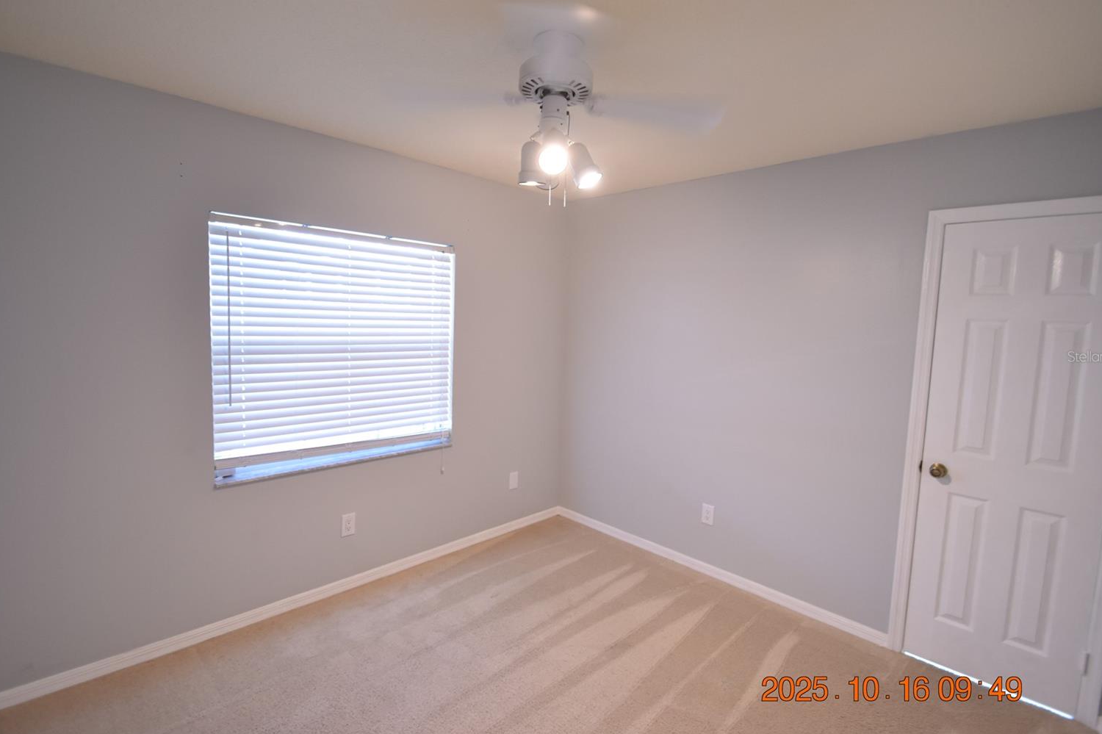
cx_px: 545
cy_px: 356
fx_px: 490
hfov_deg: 96.8
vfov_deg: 73.7
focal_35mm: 16
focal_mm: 10
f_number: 3.5
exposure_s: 1/20
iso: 800
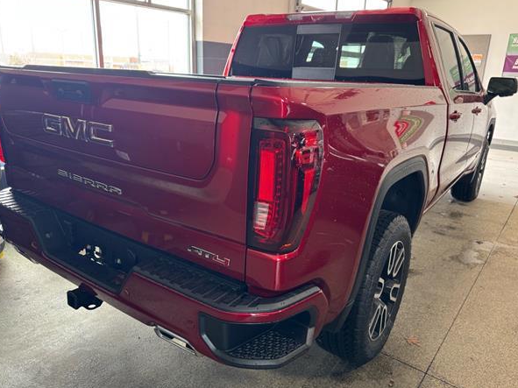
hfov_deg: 67.3
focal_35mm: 26
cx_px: 253
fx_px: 389
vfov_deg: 53.0
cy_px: 188
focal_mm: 6.76
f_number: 1.78
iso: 160
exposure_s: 1/60
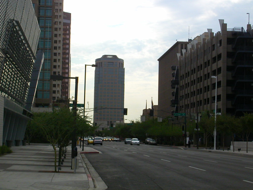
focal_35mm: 92
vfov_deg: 16.1
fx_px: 672
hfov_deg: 21.3
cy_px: 95
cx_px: 126
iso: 100
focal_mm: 14
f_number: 4.4
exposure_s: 1/924
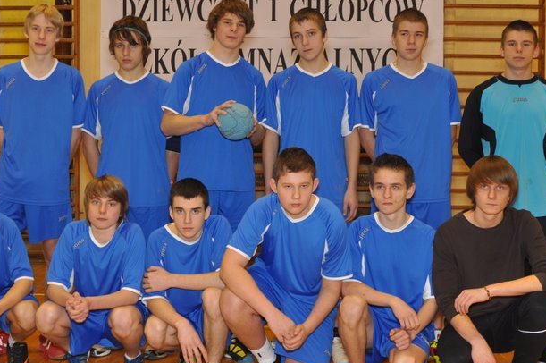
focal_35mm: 55
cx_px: 230
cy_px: 164
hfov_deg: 36.2
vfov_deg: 24.6
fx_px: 833
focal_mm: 28
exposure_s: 1/60
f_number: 5
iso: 400
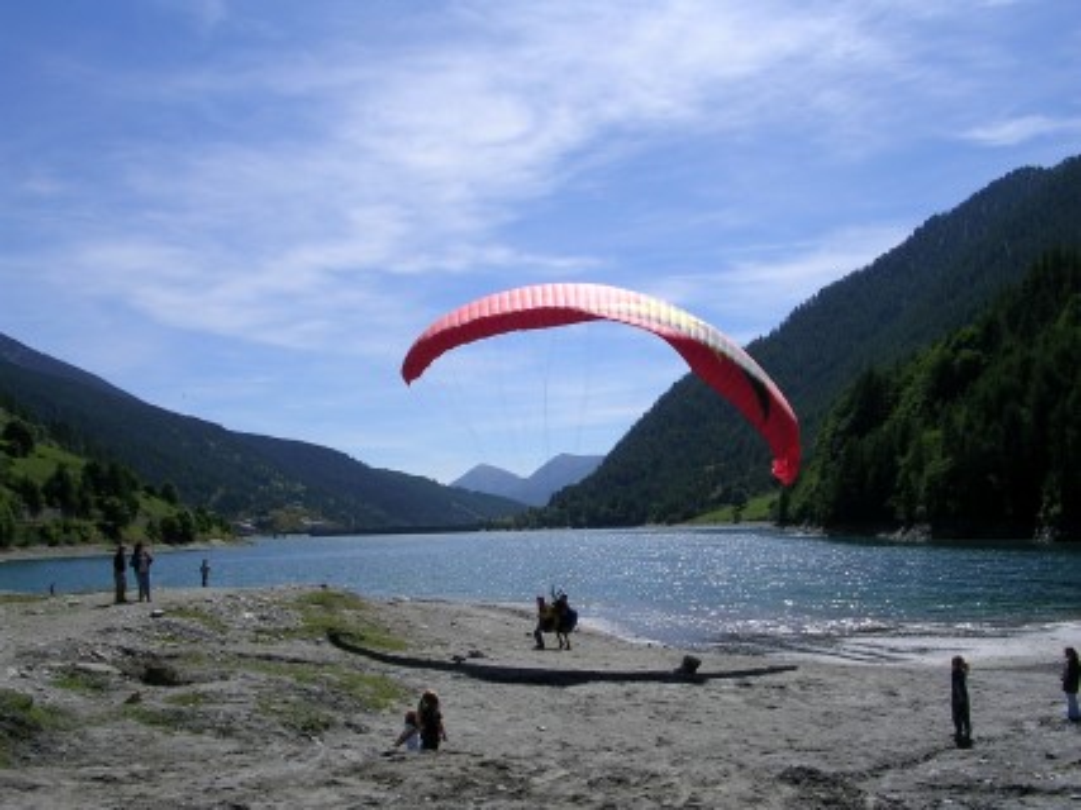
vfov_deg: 37.7
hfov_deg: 49.0
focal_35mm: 38
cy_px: 405
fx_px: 1186
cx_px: 540
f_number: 5.6
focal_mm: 5.8
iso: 50
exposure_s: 1/543
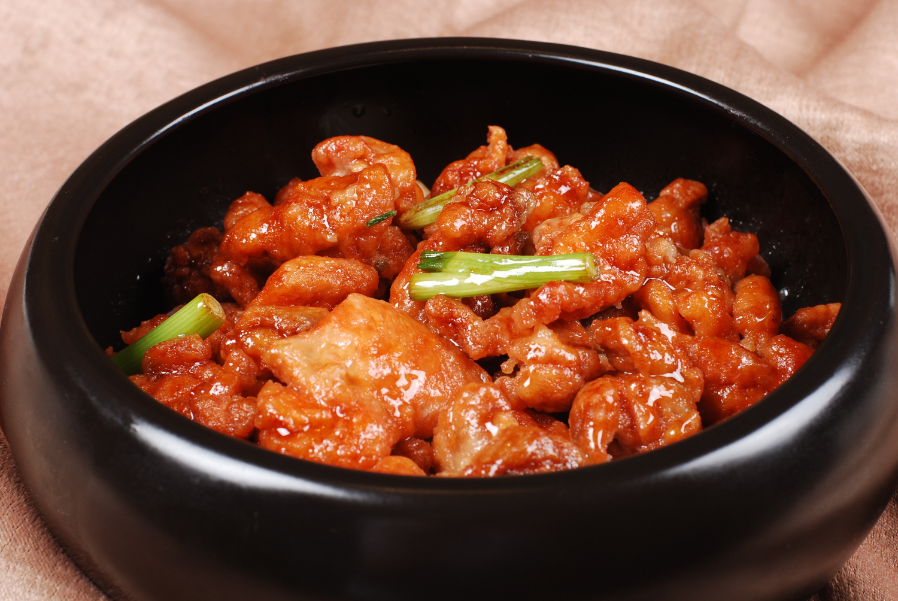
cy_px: 300
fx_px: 1873
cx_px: 449
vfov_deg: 18.2
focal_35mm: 75
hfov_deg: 27.0
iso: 100
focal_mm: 50
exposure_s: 1/125
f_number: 10
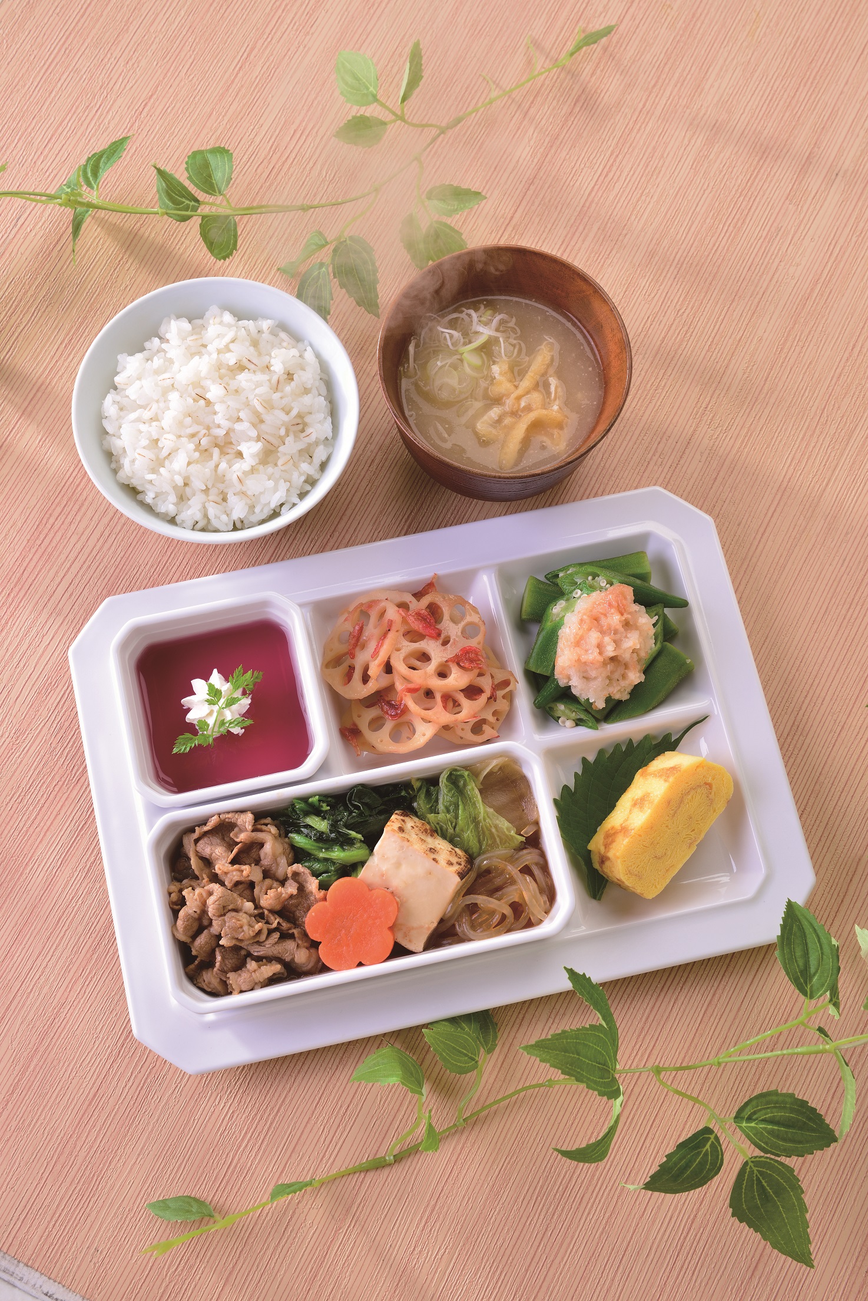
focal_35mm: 48
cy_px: 650
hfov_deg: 28.1
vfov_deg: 41.1
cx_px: 434
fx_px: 1734
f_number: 14
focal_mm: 48
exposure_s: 1/30
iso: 100
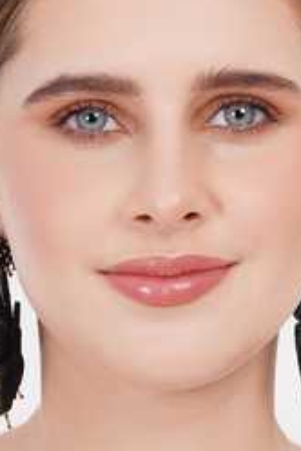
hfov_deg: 3.3
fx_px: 5280
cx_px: 160
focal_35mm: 421
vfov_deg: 4.9
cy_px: 262
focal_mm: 200
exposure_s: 1/125
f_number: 10
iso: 200
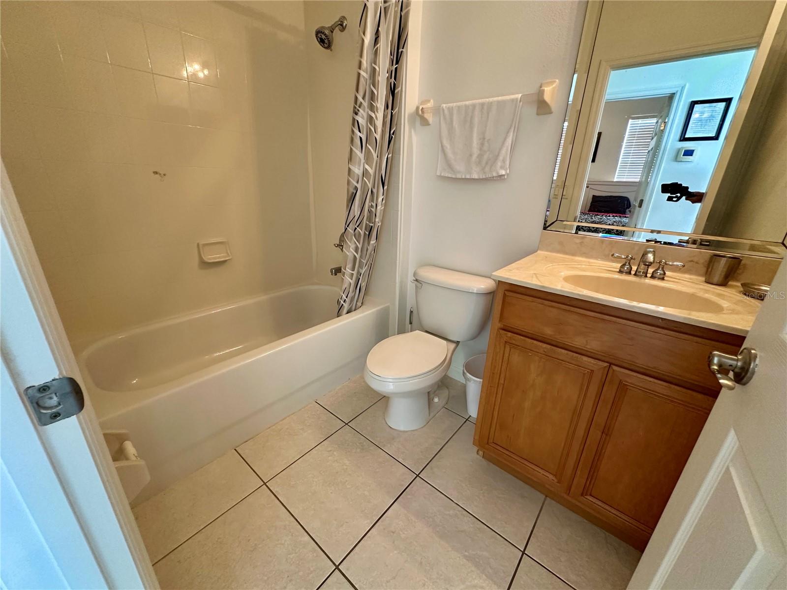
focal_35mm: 14
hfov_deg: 102.1
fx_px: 318
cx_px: 394
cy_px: 295
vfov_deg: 85.7
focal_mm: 2.22
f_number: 2.2
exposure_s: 1/60
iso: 320
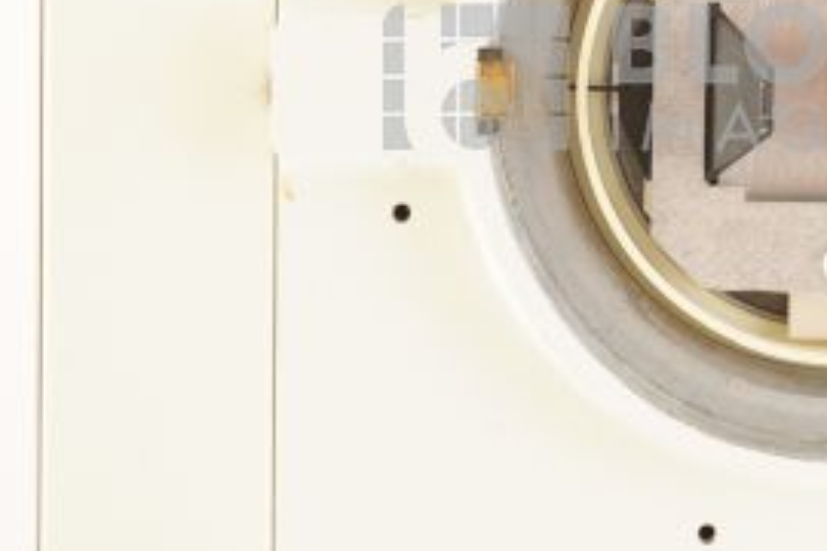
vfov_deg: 12.3
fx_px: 2550
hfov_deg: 18.2
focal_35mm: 111
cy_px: 78
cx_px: 689
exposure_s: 1/125
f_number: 11
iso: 1600
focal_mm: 50
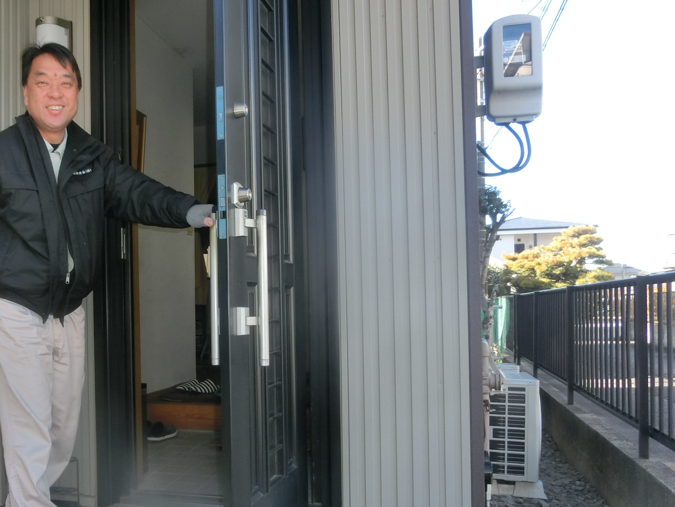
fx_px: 702
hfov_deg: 49.8
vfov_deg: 39.5
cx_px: 192
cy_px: 301
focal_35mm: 36
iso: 80
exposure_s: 1/125
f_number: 3
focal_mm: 4.24
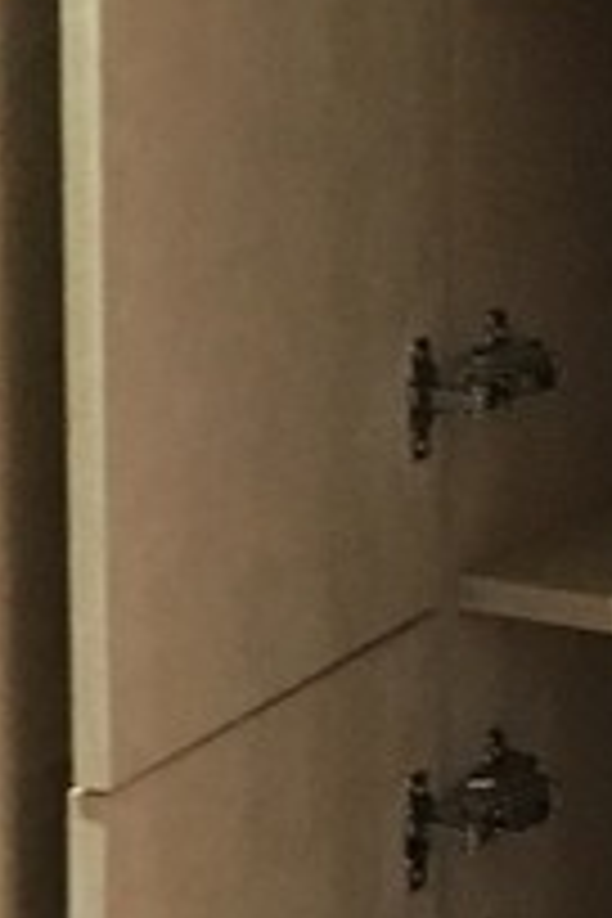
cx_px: 180
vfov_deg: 11.6
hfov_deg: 7.8
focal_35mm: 177
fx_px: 4513
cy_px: 423
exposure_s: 1/25
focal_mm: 4.15
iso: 250
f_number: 2.2
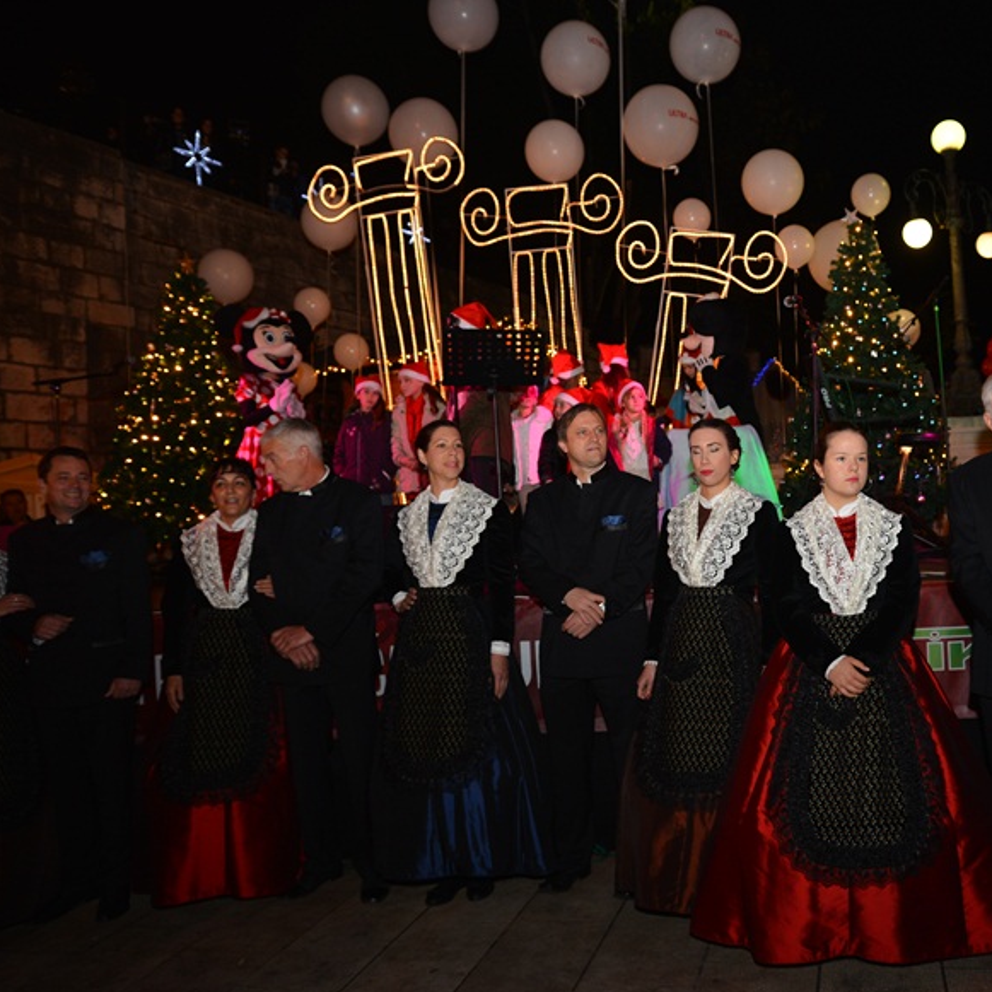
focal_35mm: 29
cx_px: 676
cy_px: 506
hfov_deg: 54.3
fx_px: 940
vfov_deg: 55.6
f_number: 3.3
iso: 500
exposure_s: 1/60
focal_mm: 22
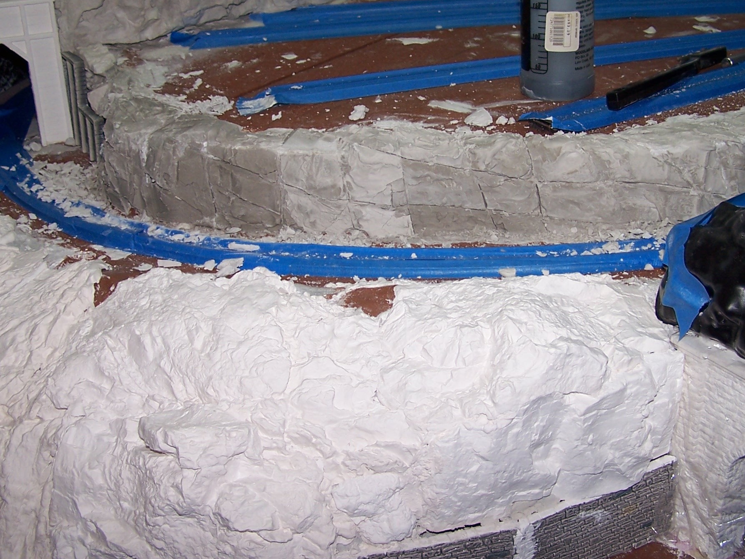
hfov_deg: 38.9
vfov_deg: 29.7
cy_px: 265
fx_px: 1054
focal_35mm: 49
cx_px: 414
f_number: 2.8
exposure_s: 1/60
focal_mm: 6.3
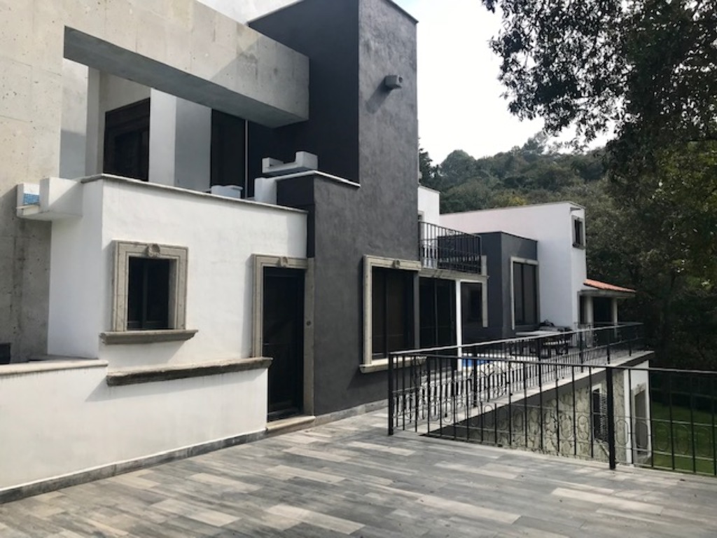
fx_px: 580
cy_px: 269
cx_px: 358
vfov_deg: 49.7
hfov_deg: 63.4
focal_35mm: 28
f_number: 1.8
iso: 20
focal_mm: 3.99
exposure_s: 1/1597
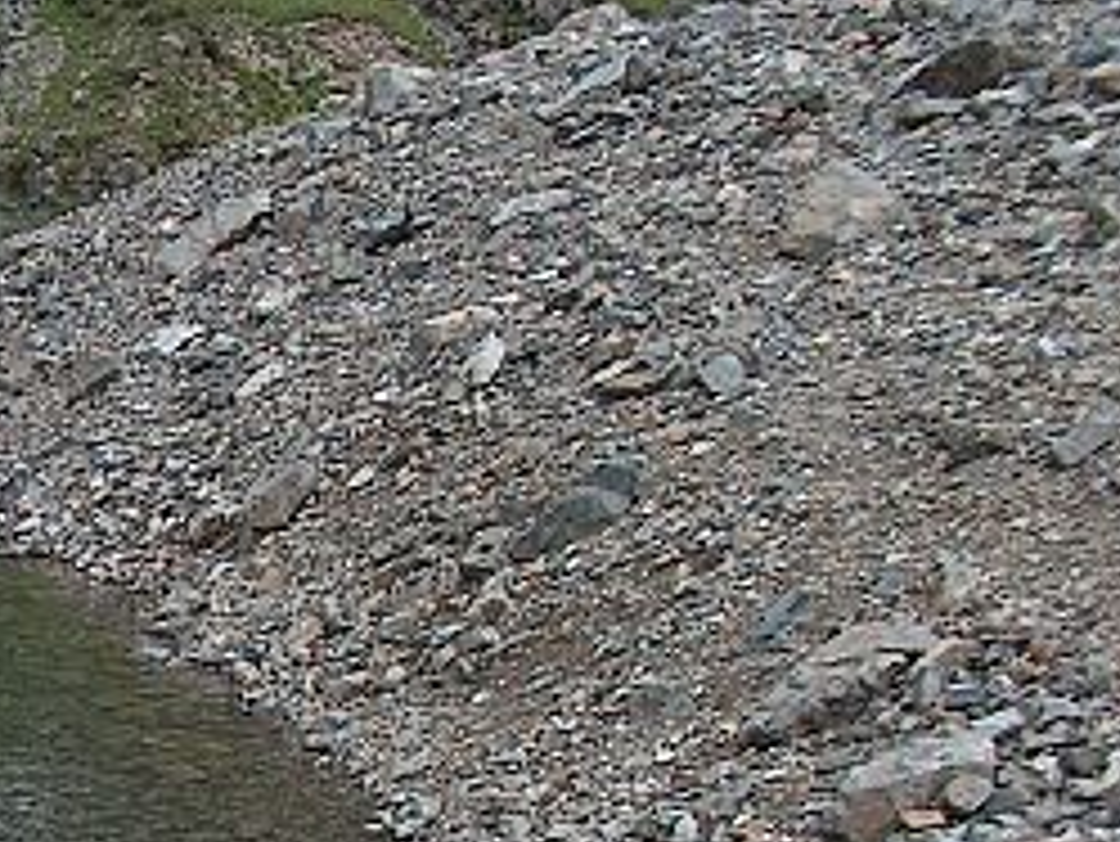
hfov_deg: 19.3
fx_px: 3075
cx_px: -270
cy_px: 930
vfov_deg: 15.2
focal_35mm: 95
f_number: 4.8
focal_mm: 7.6
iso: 100
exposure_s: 1/299
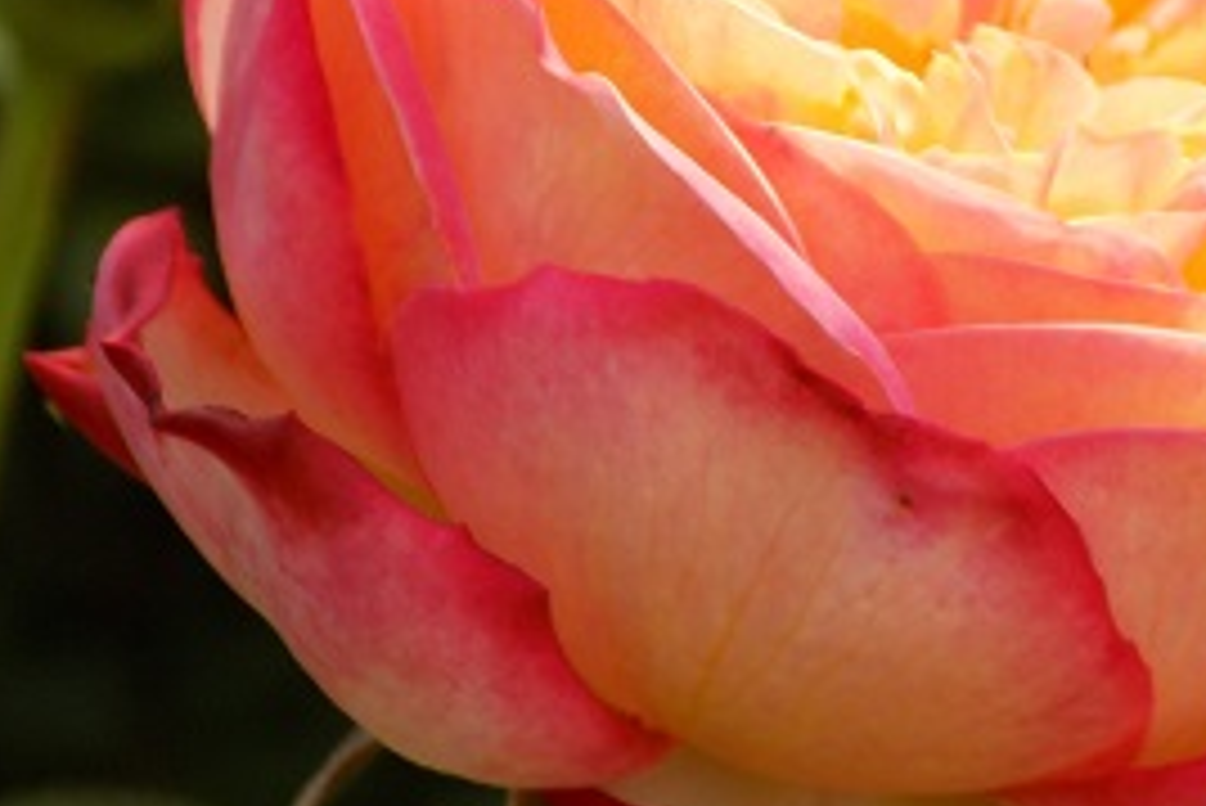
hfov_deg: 5.8
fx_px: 11865
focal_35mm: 354
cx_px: 842
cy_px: 176
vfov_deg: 3.9
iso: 80
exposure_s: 1/125
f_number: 5.4
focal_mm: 33.7
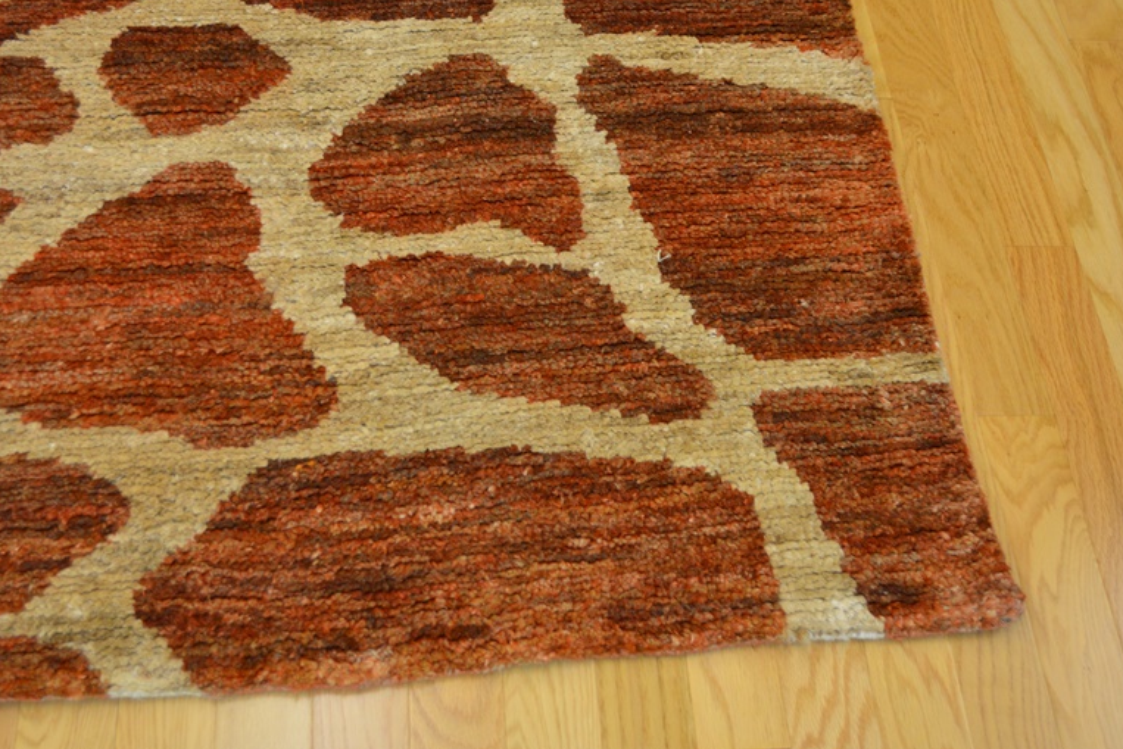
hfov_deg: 42.7
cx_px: 508
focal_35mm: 46
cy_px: 318
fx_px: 1435
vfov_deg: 29.2
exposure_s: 1/50
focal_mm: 26
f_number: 4.2
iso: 800
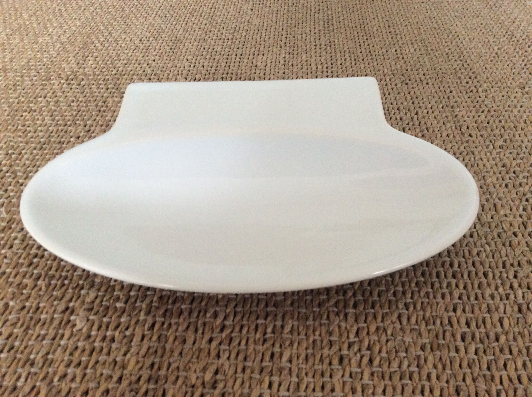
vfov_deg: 44.1
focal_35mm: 32
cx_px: 266
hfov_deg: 56.9
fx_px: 491
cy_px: 198
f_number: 2.4
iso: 250
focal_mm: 3.3
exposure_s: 1/25
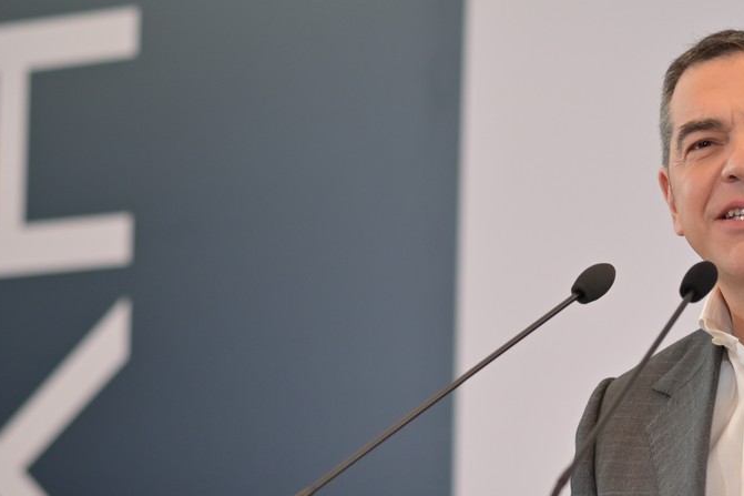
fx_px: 3140
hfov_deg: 13.5
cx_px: 534
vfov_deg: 9.0
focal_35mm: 152
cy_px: 443
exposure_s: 1/250
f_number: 2.5
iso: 500
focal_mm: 85
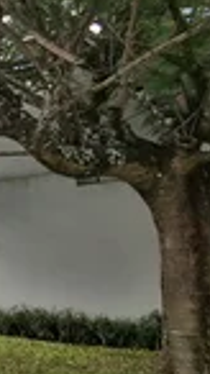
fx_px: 456
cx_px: -218
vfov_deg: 44.2
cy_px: 234
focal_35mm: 46
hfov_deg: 17.6
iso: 40
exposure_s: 1/473
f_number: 2.2
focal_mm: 1.64
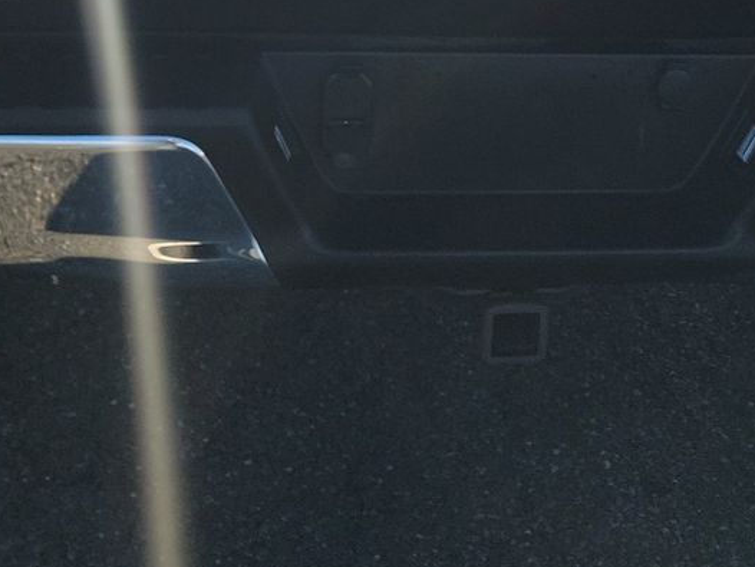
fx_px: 1593
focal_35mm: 73
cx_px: 489
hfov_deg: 26.5
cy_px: -227
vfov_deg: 18.4
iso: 50
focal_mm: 6.7
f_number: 1.8
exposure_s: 1/646
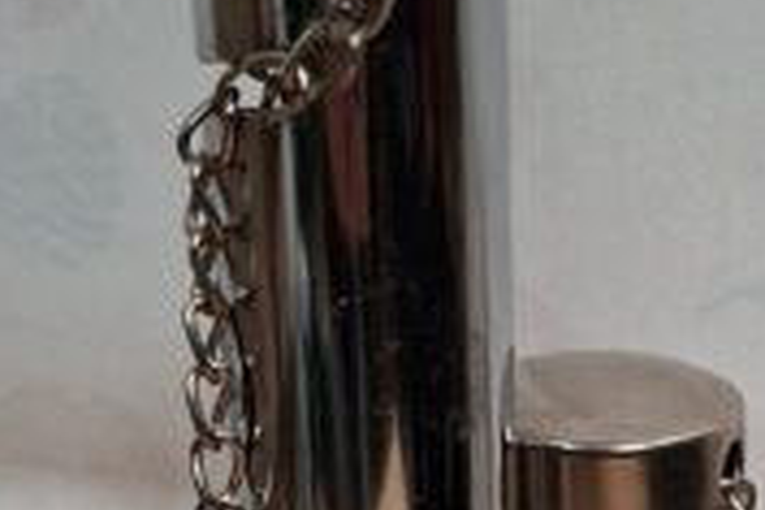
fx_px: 2295
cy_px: 968
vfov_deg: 11.6
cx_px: 627
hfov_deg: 18.7
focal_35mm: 108
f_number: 1.8
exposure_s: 1/60
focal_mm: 5.54
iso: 250
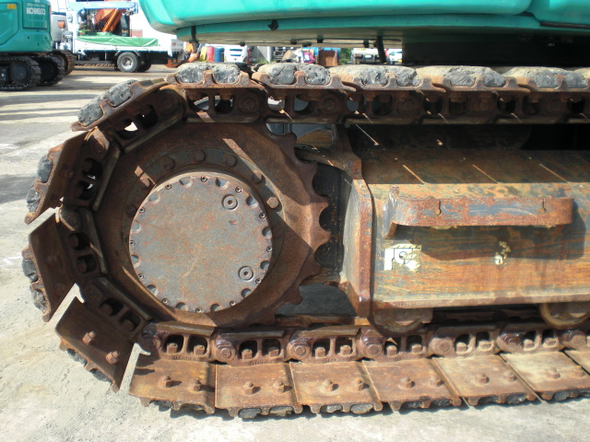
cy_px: 221
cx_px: 295
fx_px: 648
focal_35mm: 38
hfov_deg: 49.0
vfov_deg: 37.7
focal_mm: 6.3
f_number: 3.1
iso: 64
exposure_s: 1/400
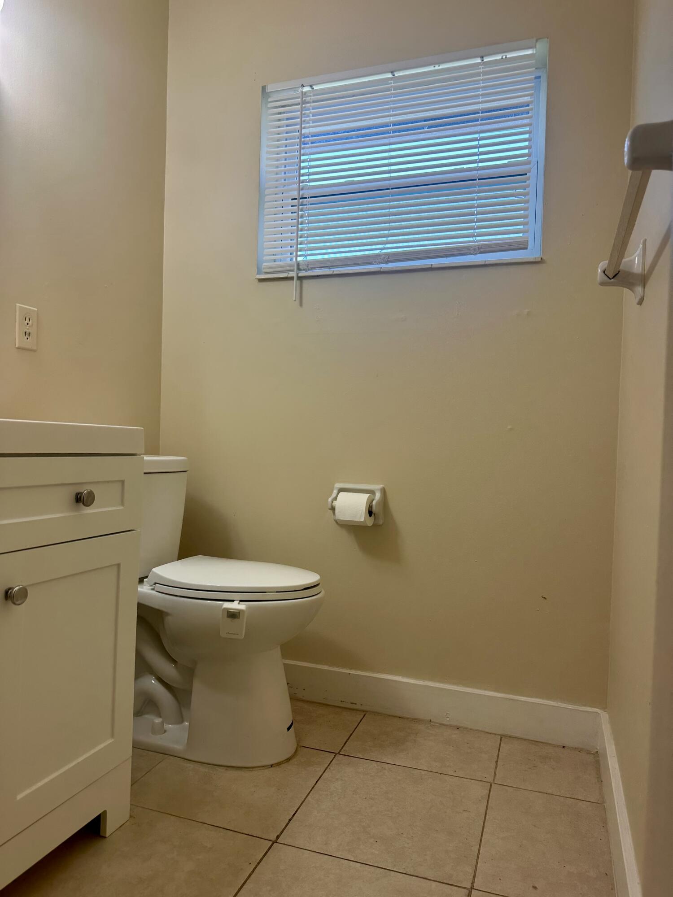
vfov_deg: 71.6
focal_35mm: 24
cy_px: 448
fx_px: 622
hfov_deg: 56.8
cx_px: 336
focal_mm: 6.86
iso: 64
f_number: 1.78
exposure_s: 1/120
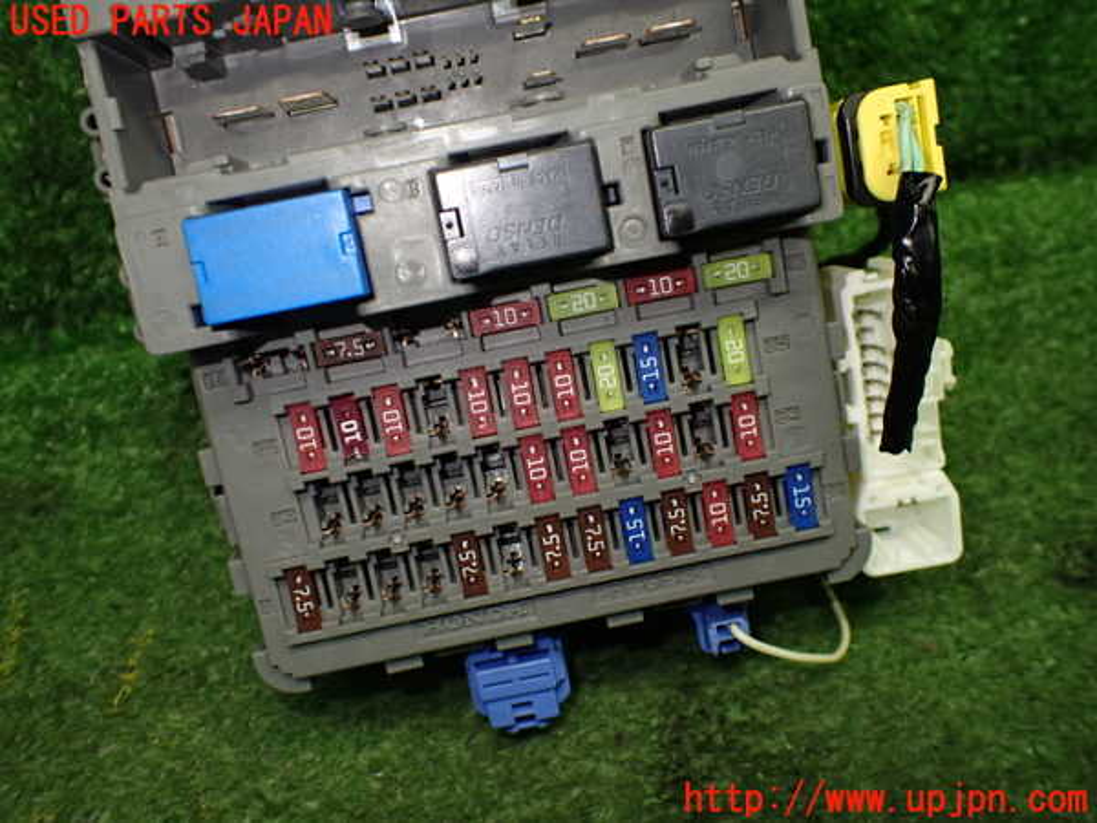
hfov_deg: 60.0
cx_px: 548
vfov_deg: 46.8
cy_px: 412
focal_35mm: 30
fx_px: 951
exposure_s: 1/125
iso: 320
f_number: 2.3
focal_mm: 5.4
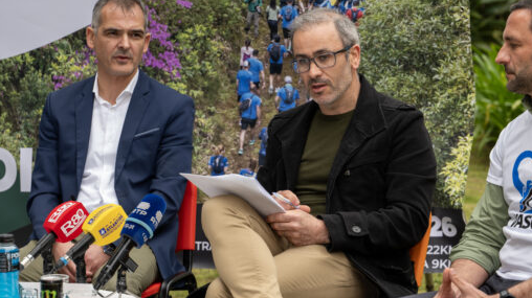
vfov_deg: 9.2
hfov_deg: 16.4
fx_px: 1847
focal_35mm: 131
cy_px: 134
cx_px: 267
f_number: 5.6
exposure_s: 1/160
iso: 400
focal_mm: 124
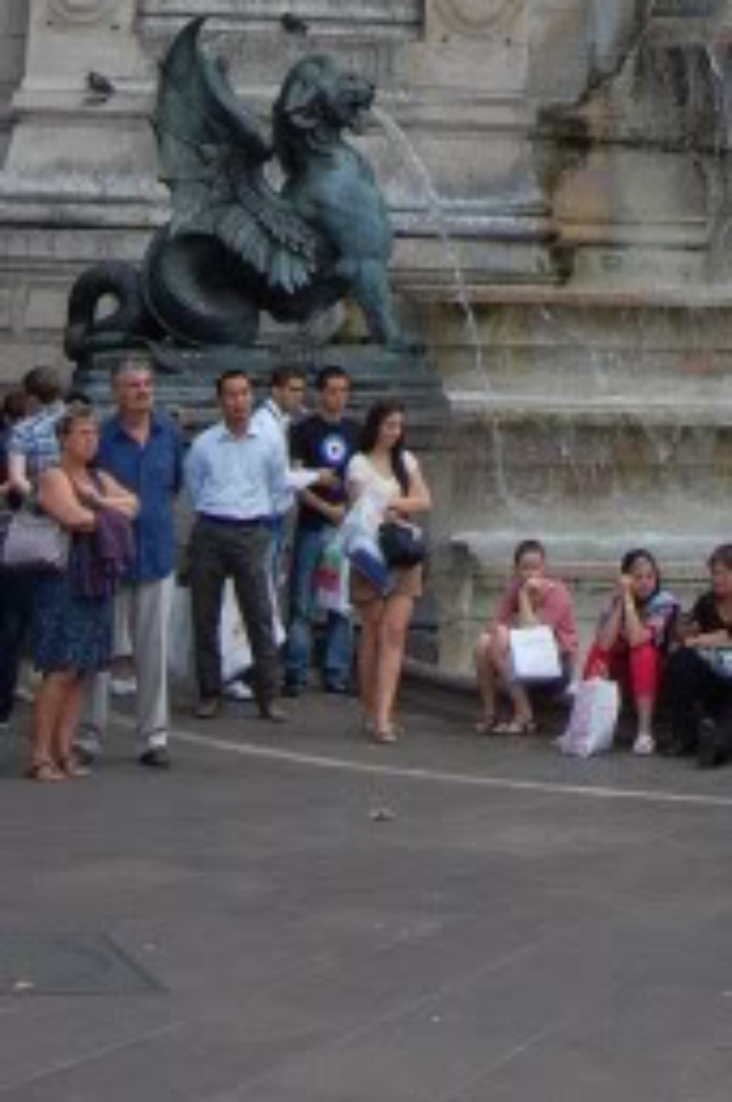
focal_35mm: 102
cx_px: 858
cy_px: -581
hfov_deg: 13.1
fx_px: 3119
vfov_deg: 17.8
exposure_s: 1/160
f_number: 6.3
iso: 200
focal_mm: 22
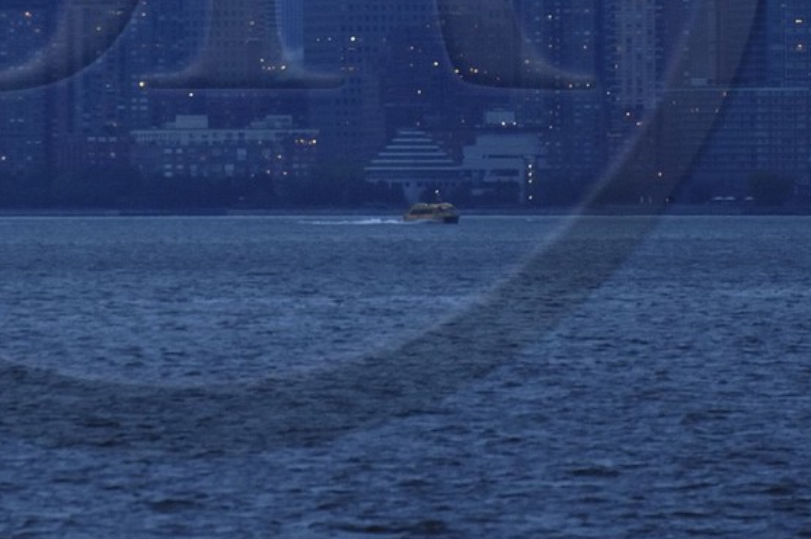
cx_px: 176
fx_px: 19396
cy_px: -147
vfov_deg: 1.6
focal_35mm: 862
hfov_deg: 2.4
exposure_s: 1/80
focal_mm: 200
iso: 400
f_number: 2.8
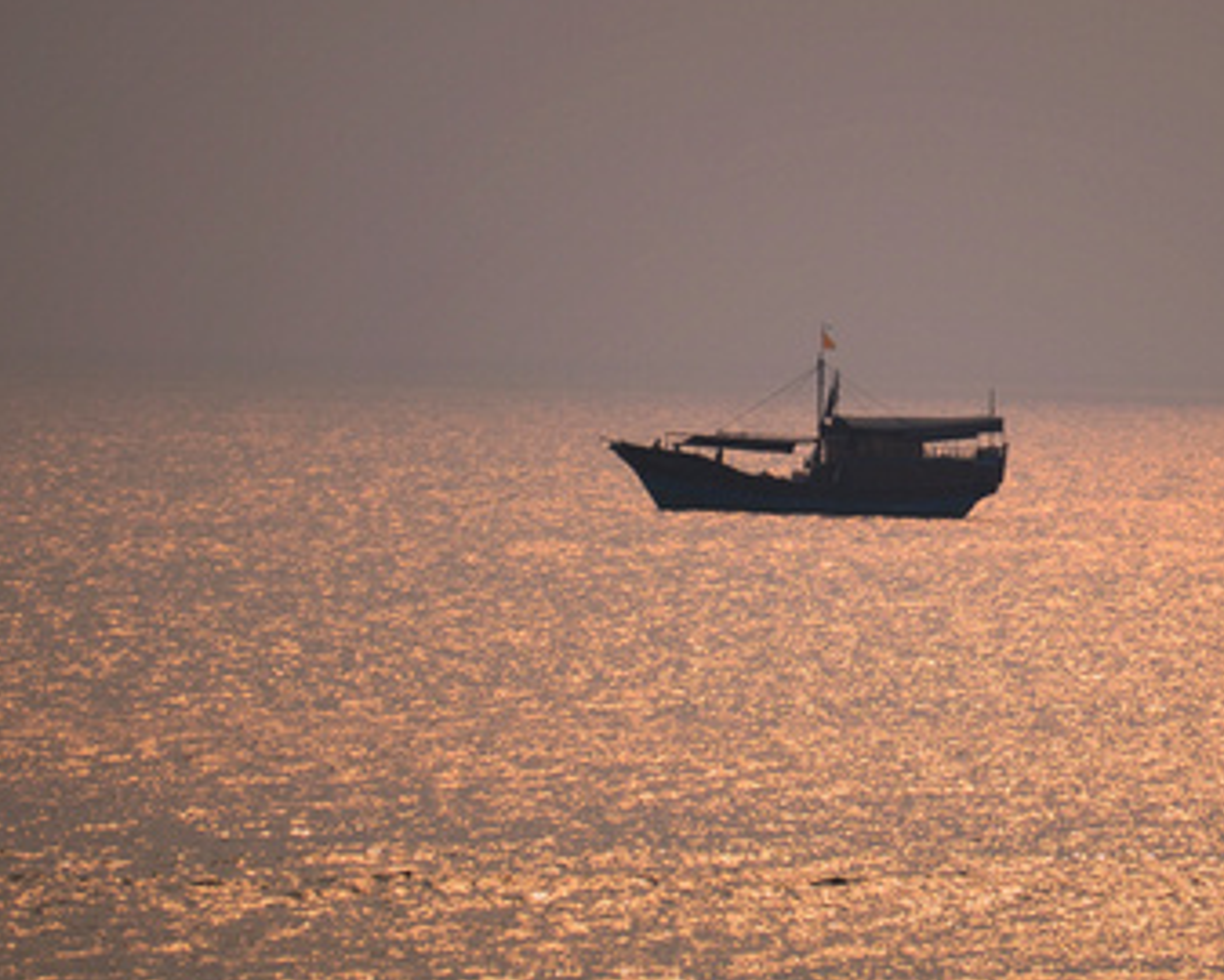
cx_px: 912
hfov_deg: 5.5
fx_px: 12690
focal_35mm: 350
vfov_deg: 4.4
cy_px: 461
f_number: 5.6
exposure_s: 1/1000
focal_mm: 105
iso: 100
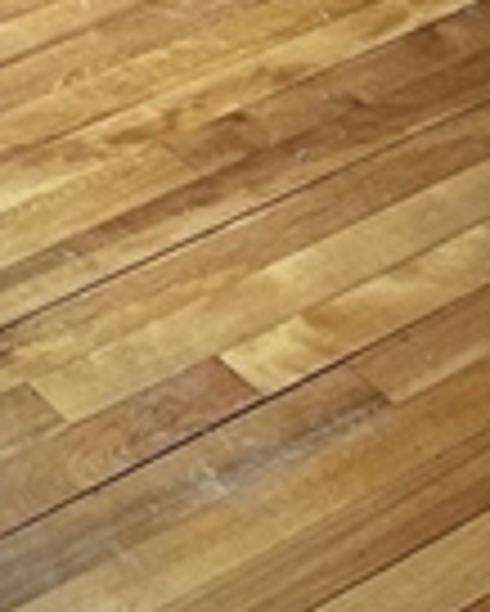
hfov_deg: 10.3
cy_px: -1053
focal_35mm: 143
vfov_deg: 10.6
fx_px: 2589
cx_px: -355
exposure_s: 1/60
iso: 200
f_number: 1.5
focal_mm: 5.7
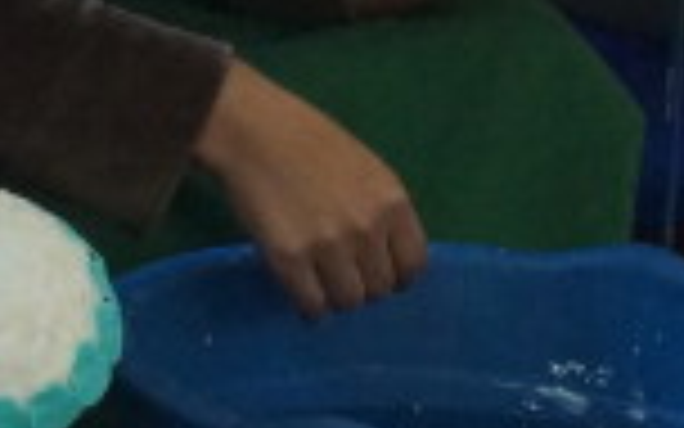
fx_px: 5387
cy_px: -196
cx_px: 428
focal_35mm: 289
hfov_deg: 7.3
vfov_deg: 4.5
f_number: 4
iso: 1000
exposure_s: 1/60
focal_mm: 20
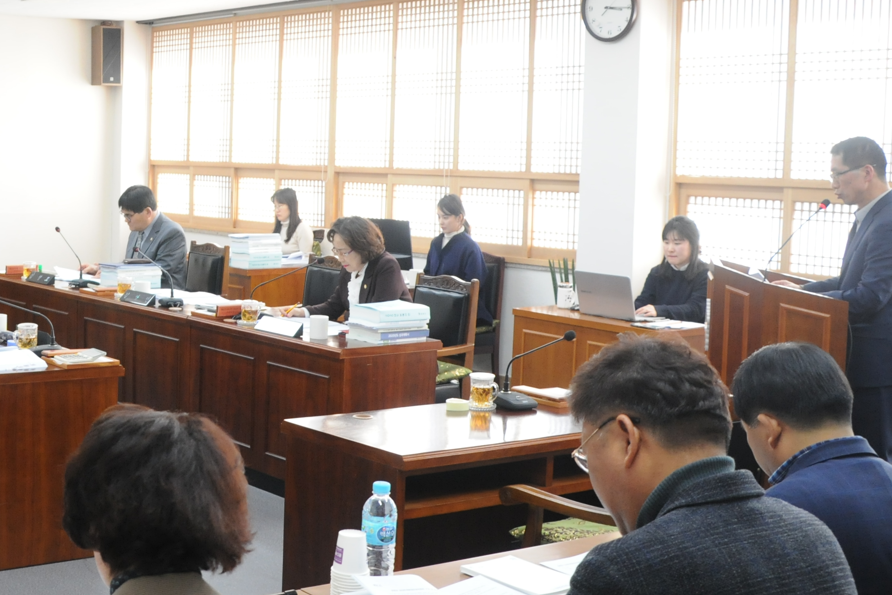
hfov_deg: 35.8
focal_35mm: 53
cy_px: 227
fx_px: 1313
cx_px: 137
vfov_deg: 25.5
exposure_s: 1/60
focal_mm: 18
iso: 800
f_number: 4
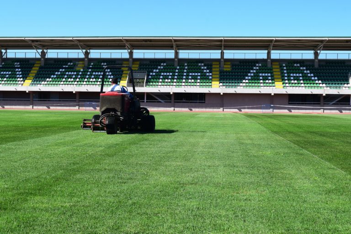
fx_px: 497
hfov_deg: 38.9
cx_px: 176
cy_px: 117
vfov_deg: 26.5
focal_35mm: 51
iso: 400
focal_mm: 34
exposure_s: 1/500
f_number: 11
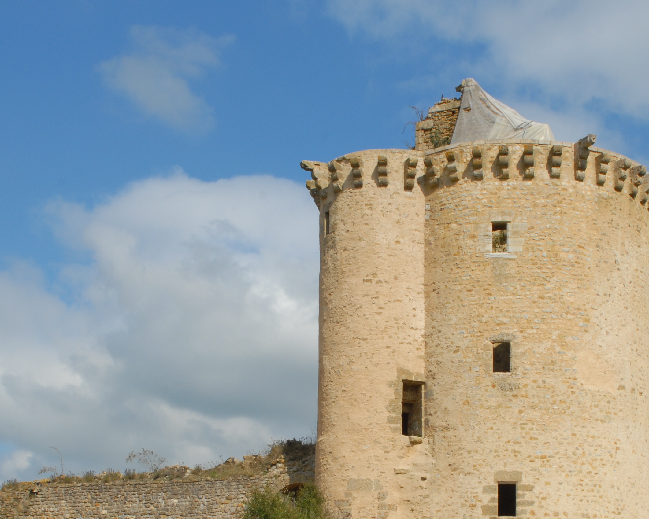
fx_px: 1383
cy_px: 378
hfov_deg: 26.4
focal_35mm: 72
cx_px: 348
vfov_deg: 21.1
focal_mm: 28
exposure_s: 1/160
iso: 200
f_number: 14
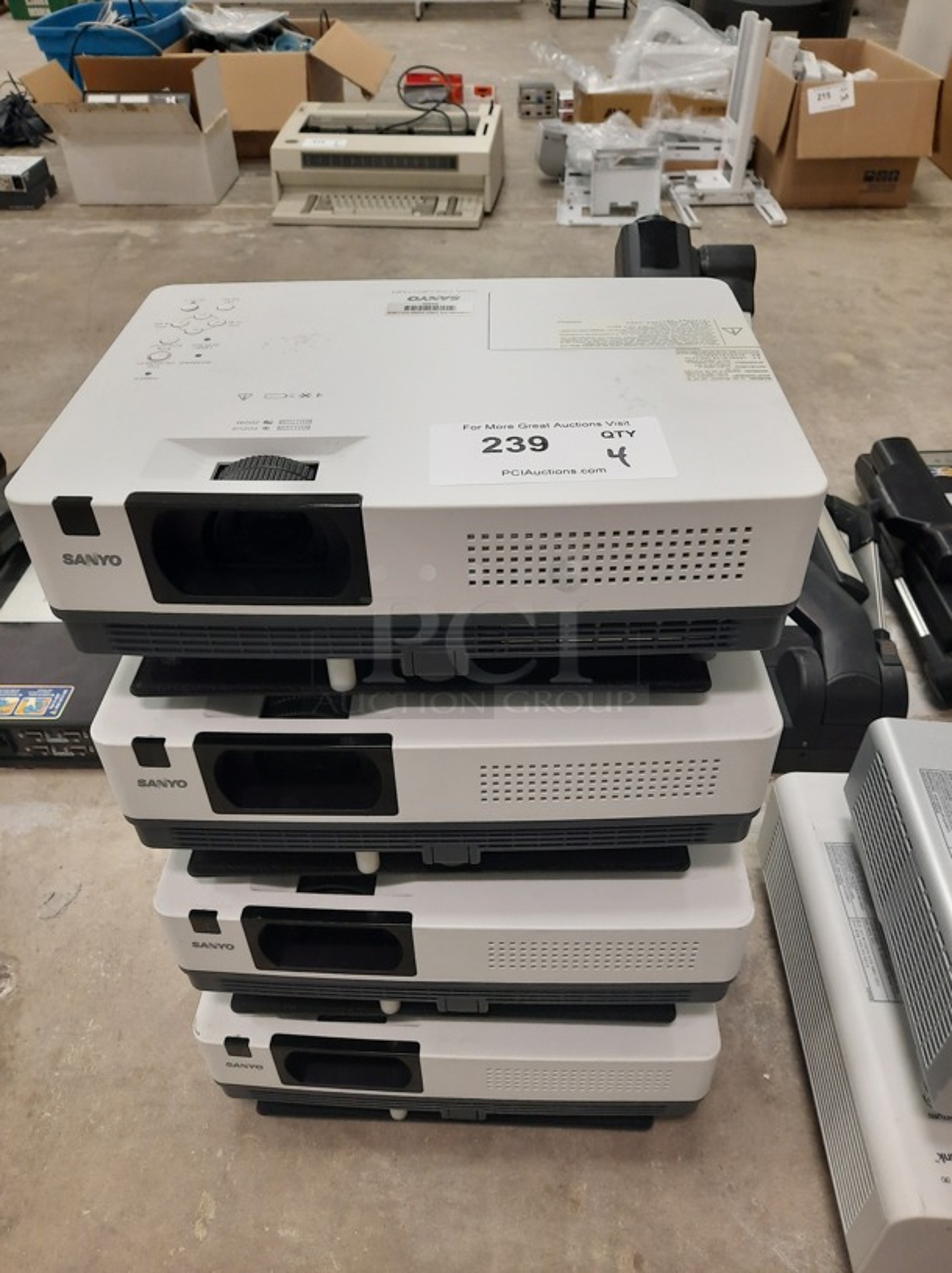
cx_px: 476
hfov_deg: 54.8
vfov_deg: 69.5
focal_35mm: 25
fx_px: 919
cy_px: 636
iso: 160
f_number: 2
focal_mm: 4.6
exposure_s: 1/60
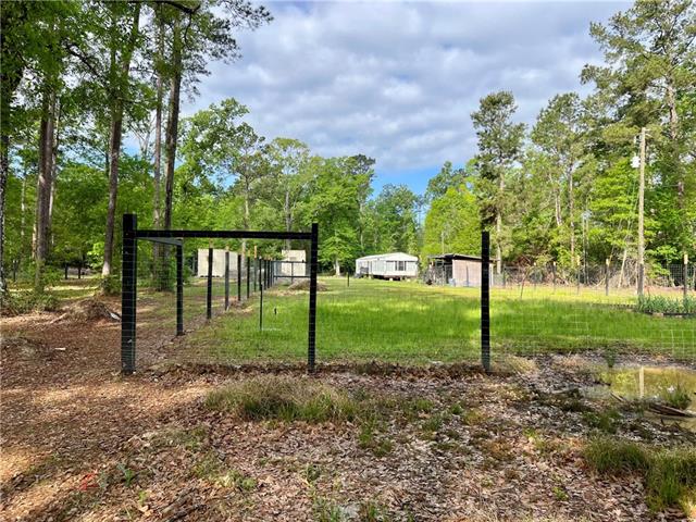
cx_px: 348
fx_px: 523
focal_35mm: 26
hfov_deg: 67.3
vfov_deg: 53.1
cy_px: 261
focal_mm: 5.7
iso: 50
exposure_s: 1/1869
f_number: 1.5
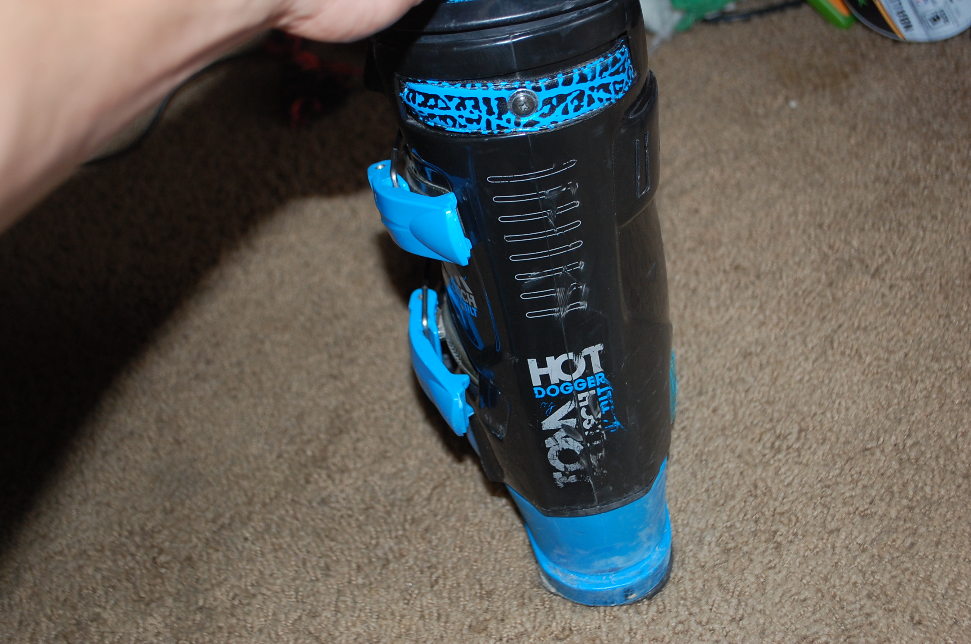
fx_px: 1292
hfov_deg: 41.2
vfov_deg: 28.0
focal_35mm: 48
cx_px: 486
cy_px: 322
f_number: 5
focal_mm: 32
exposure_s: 1/60
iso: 400
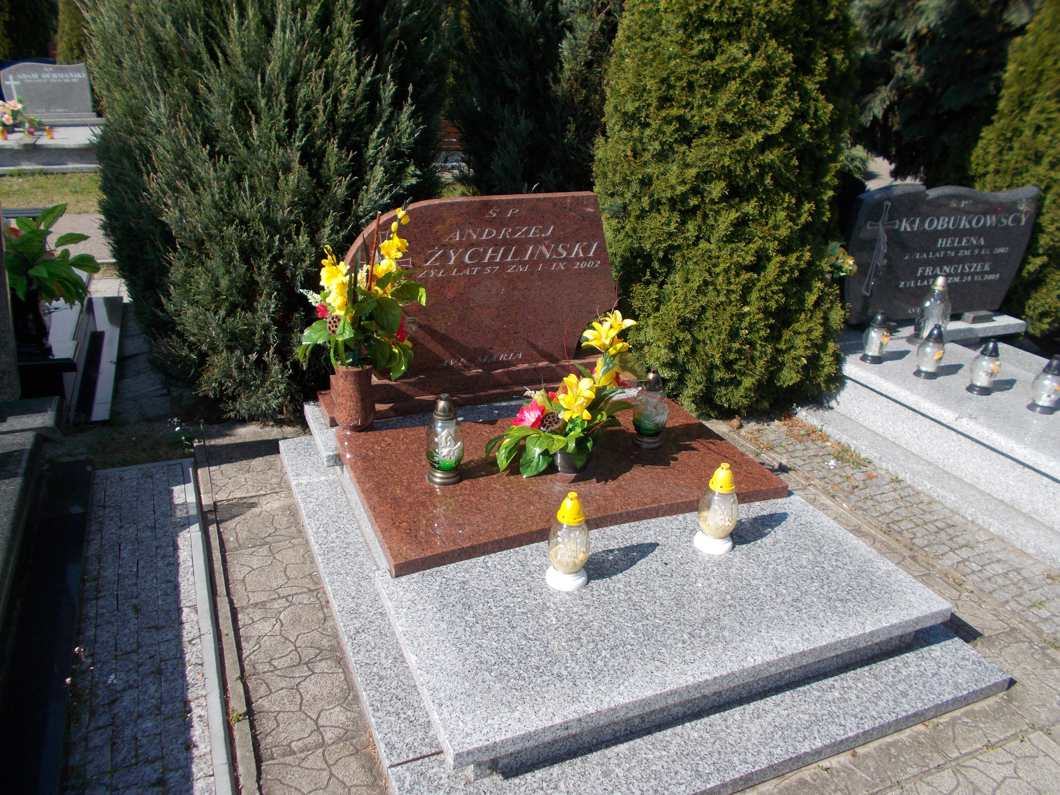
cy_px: 398
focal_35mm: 26
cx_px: 530
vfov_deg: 53.1
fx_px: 796
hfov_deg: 67.3
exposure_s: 1/125
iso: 80
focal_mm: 4.6
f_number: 8
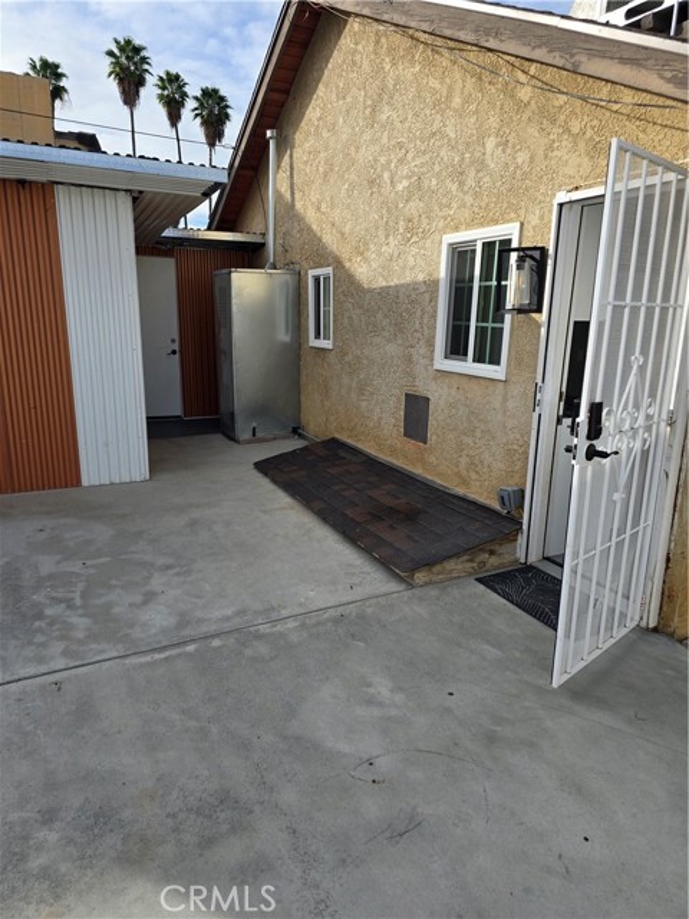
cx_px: 344
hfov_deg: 58.9
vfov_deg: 73.9
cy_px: 460
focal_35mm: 23
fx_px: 610
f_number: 1.7
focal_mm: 6.3
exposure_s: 1/571
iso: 12
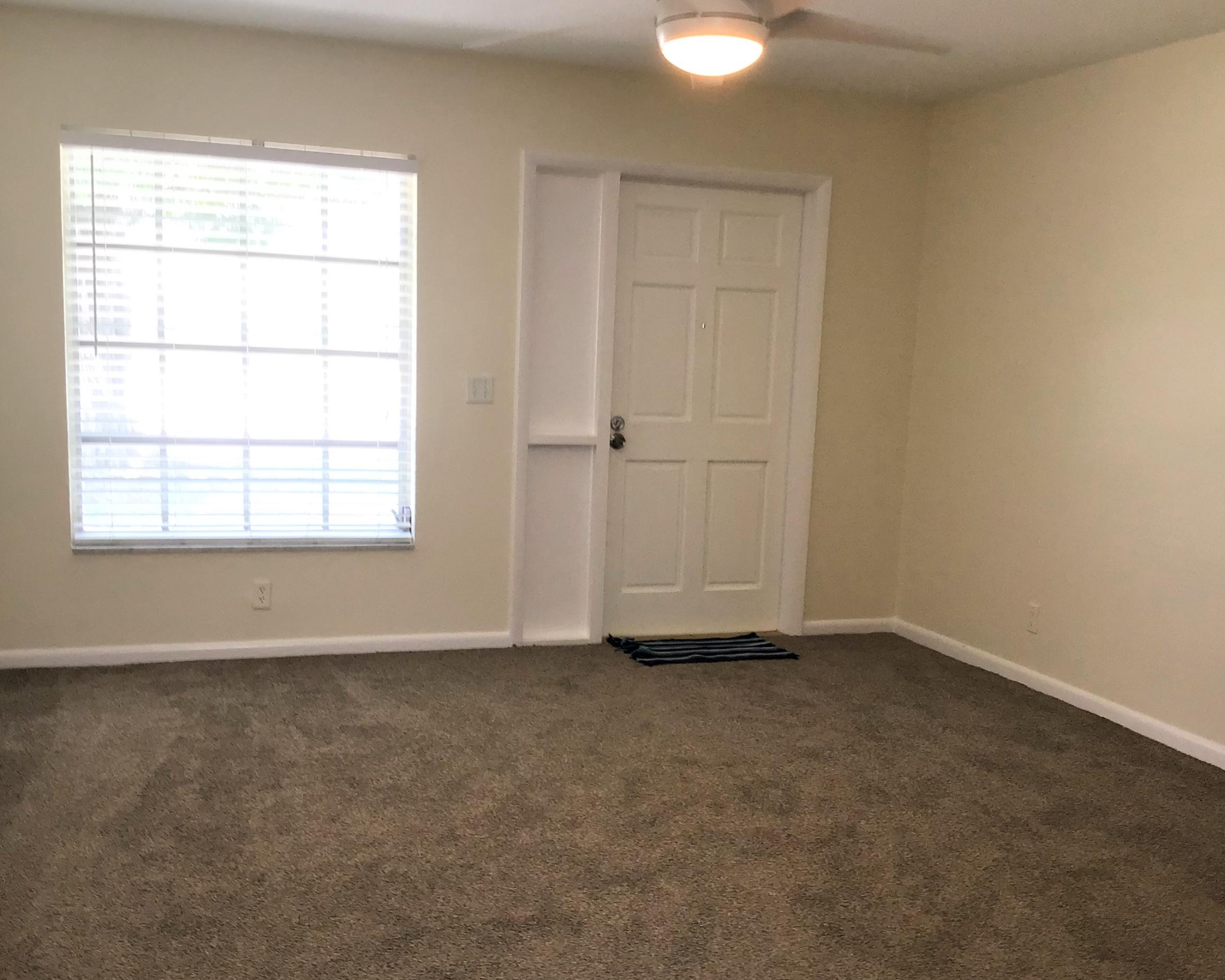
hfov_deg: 46.8
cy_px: 560
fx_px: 1414
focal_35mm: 39
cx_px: 627
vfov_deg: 38.1
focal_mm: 3.3
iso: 40
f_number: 2.4
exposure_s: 1/30
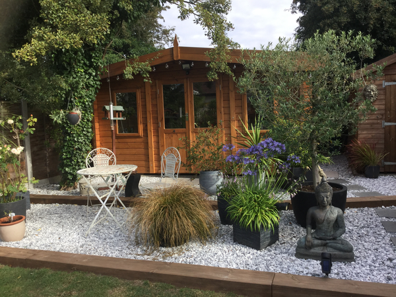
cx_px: 198
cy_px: 148
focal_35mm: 31
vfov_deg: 45.4
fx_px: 355
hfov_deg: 58.4
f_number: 2.4
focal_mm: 3.3
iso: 25
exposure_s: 1/374
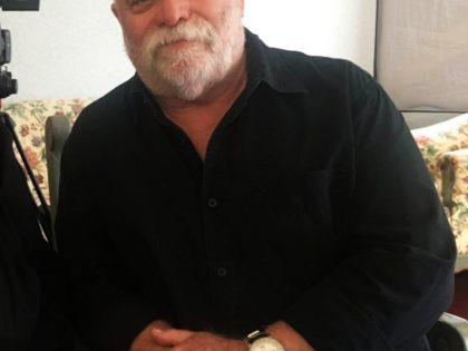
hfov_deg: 35.2
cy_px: 160
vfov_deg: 27.5
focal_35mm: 53
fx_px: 717
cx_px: 108
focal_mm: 4.15
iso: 200
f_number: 2.2
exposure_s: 1/20
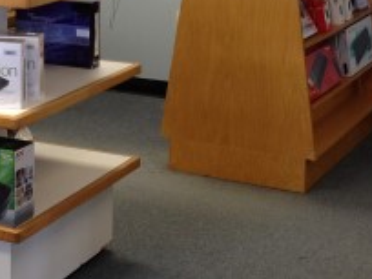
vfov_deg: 13.2
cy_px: -27
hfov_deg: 17.4
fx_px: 1182
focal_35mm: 110
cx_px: -11
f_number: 2.4
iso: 64
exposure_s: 1/30
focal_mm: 4.28
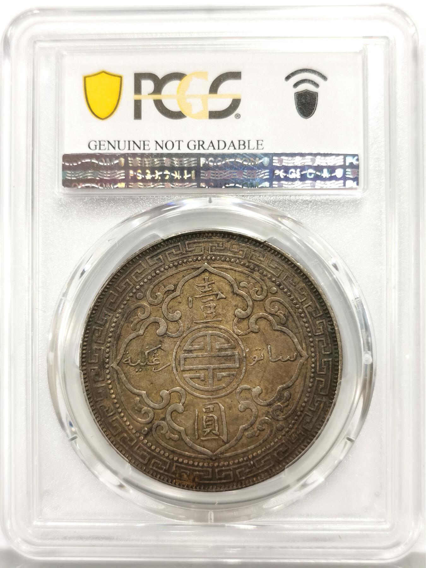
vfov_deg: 35.5
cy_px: 284
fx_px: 886
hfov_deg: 27.0
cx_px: 213
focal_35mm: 54
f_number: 16
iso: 200
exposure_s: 1/100
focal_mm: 5.56
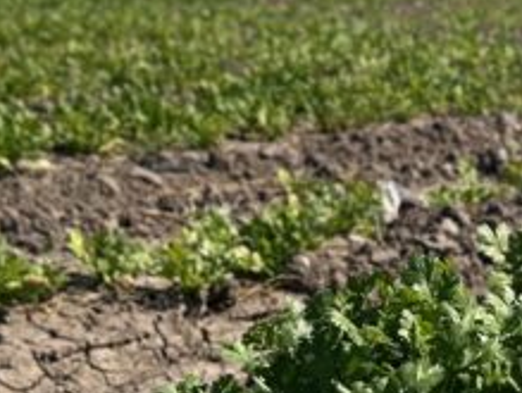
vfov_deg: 13.0
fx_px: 1692
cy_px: 448
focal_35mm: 112
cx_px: 486
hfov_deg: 17.2
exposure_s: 1/5263
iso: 80
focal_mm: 6.86
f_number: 1.78
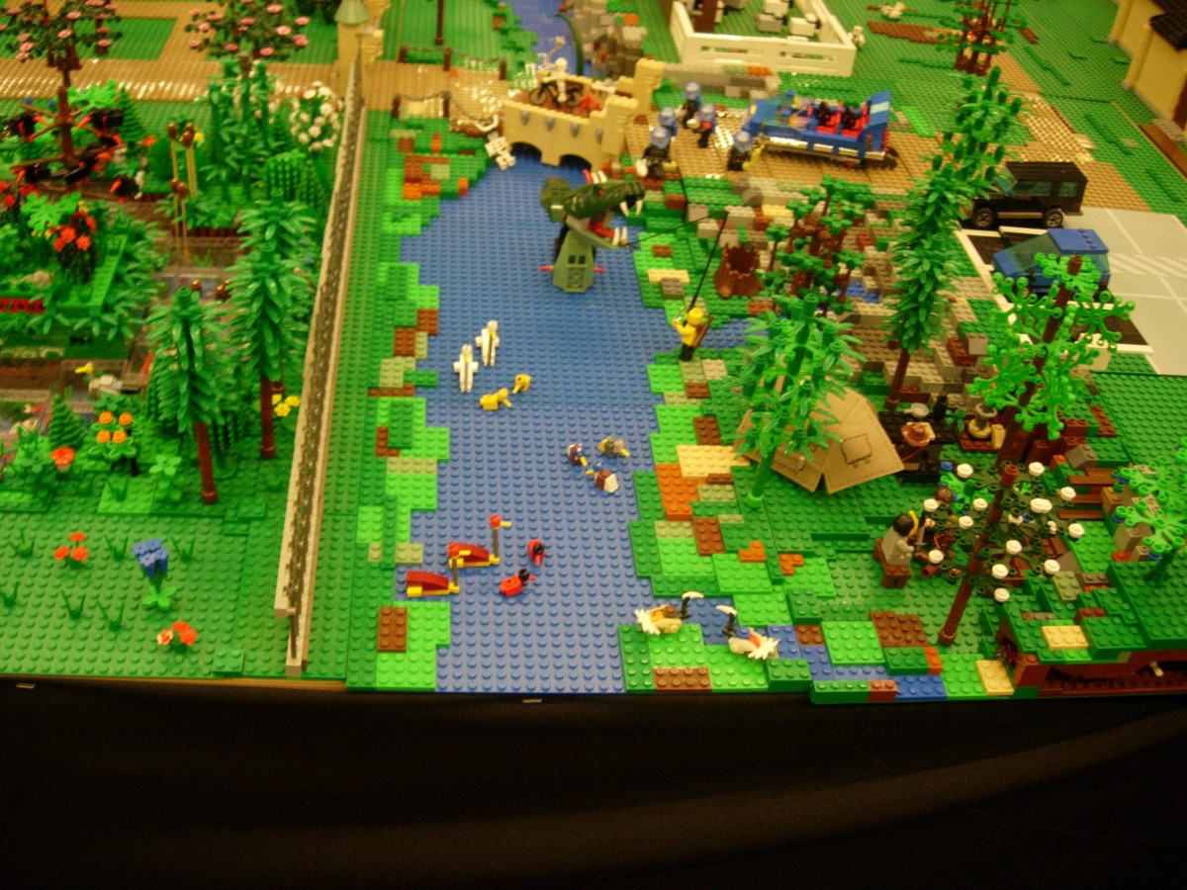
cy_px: 445
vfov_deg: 37.7
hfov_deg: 49.0
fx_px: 1303
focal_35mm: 38
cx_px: 594
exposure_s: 1/9.7
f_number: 2.8
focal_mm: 7.8
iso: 200
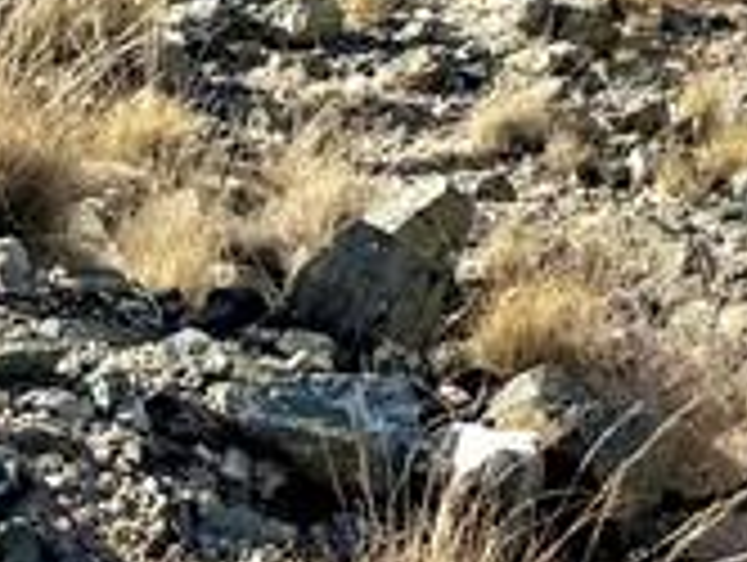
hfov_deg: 11.3
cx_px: 1737
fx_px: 3198
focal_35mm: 148
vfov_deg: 9.0
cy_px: -791
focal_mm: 6.76
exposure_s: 1/5319
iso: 80
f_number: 1.78
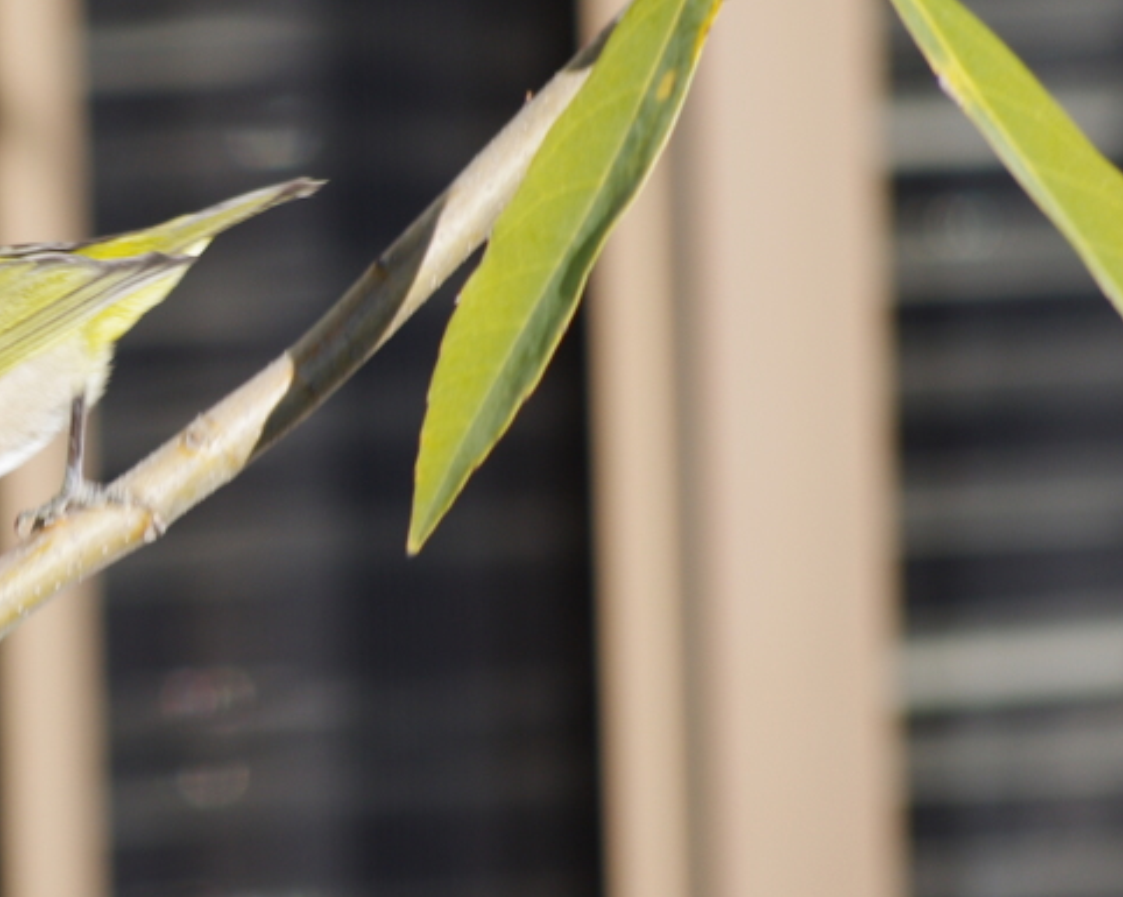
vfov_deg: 1.7
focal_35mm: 897
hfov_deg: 2.2
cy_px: 331
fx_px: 29795
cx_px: 61
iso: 250
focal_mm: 300
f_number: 8
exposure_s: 1/320
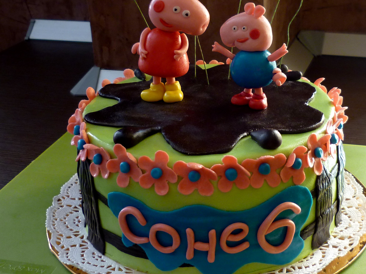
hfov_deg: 32.6
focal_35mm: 59
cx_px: 224
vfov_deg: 24.7
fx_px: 624
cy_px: 95
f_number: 2.8
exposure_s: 1/30
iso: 160
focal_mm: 5.5
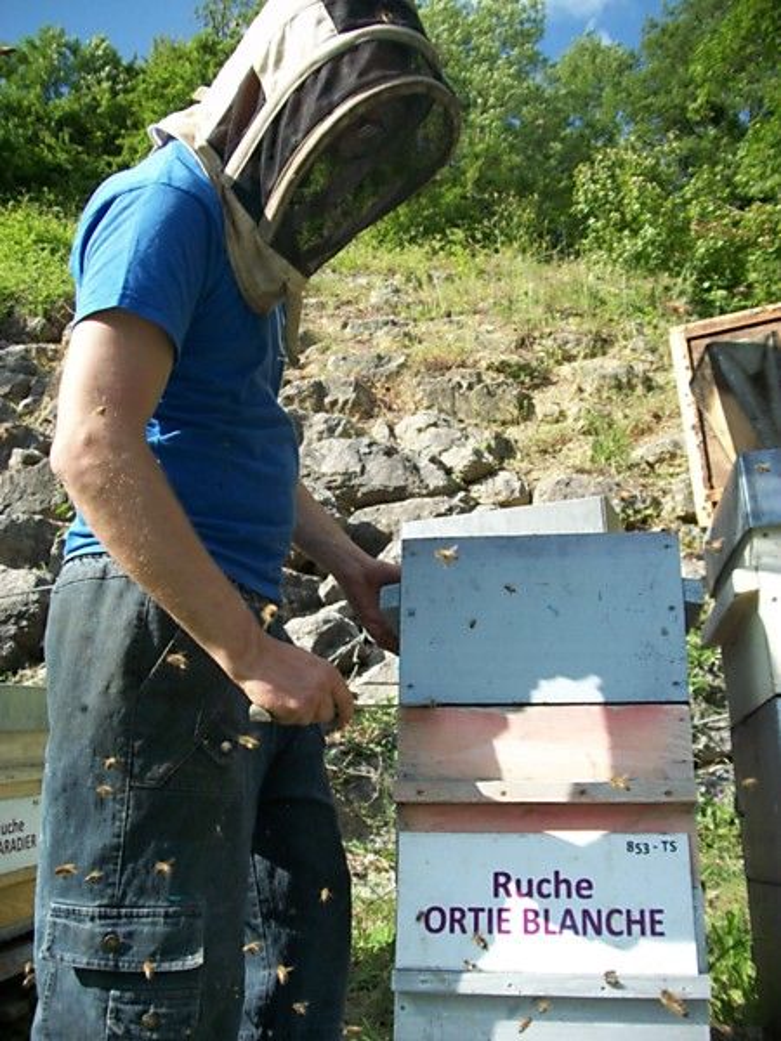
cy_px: 520
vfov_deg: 56.8
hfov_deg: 44.2
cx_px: 390
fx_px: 963
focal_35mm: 32
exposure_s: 1/500
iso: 80
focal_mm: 5.7
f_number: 2.9
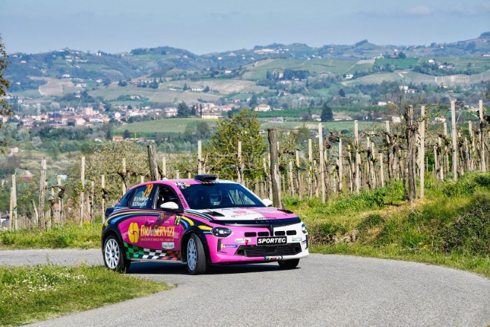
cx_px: 245
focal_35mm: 150
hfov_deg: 13.7
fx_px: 2042
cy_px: 164
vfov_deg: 9.1
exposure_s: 1/640
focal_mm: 150
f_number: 10
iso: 400
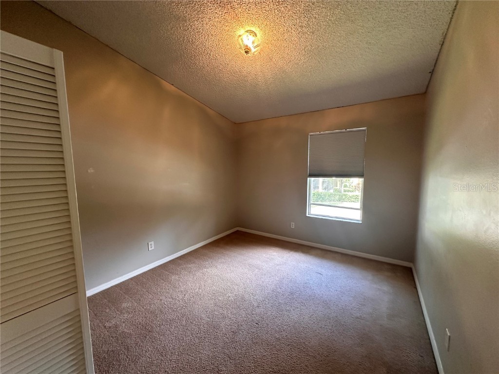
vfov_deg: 85.7
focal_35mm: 14
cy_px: 187
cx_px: 250
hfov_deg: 102.1
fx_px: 202
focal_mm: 2.22
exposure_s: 1/60
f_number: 2.2
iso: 250
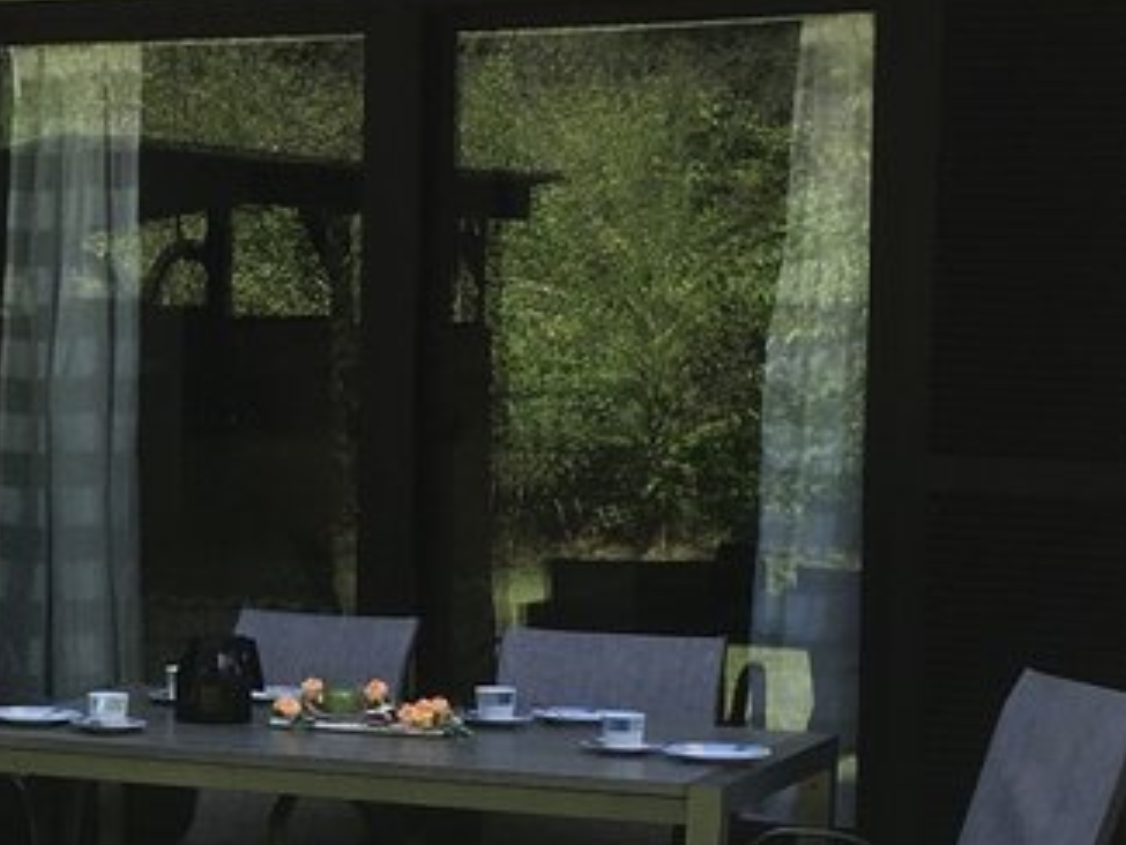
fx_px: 3482
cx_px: -322
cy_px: 519
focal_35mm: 107
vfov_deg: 13.8
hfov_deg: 17.3
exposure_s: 1/466
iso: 25
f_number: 2.2
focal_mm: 4.15
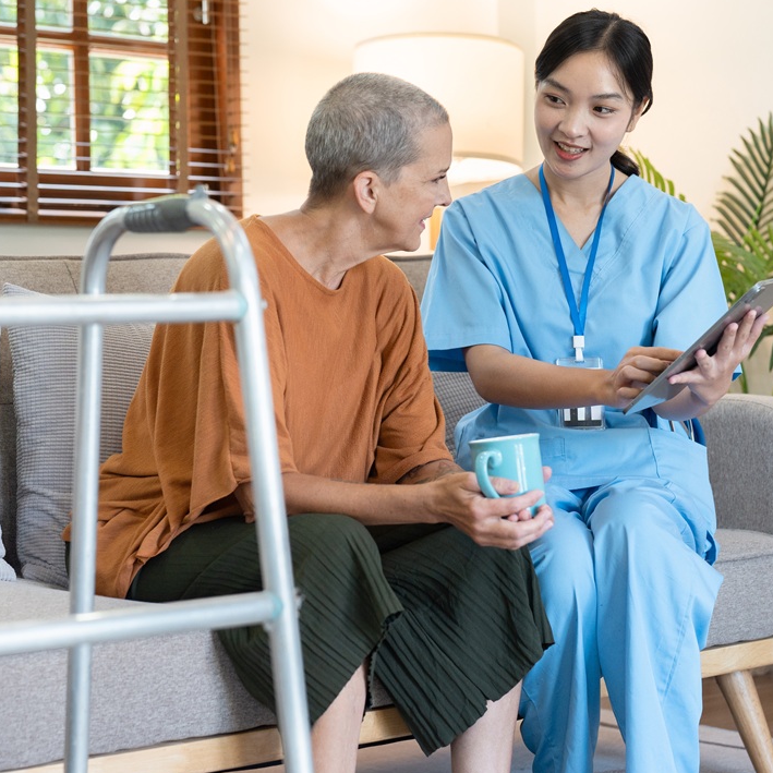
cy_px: 354
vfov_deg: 20.6
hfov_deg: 20.6
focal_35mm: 84
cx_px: 356
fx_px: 2122
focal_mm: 50
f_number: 2.8
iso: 500
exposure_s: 1/250
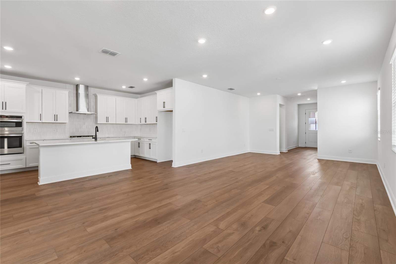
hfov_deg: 100.4
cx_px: 198
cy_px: 132
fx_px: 165
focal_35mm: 15
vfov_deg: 77.3
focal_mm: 10
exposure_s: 1/20
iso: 100
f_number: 7.1
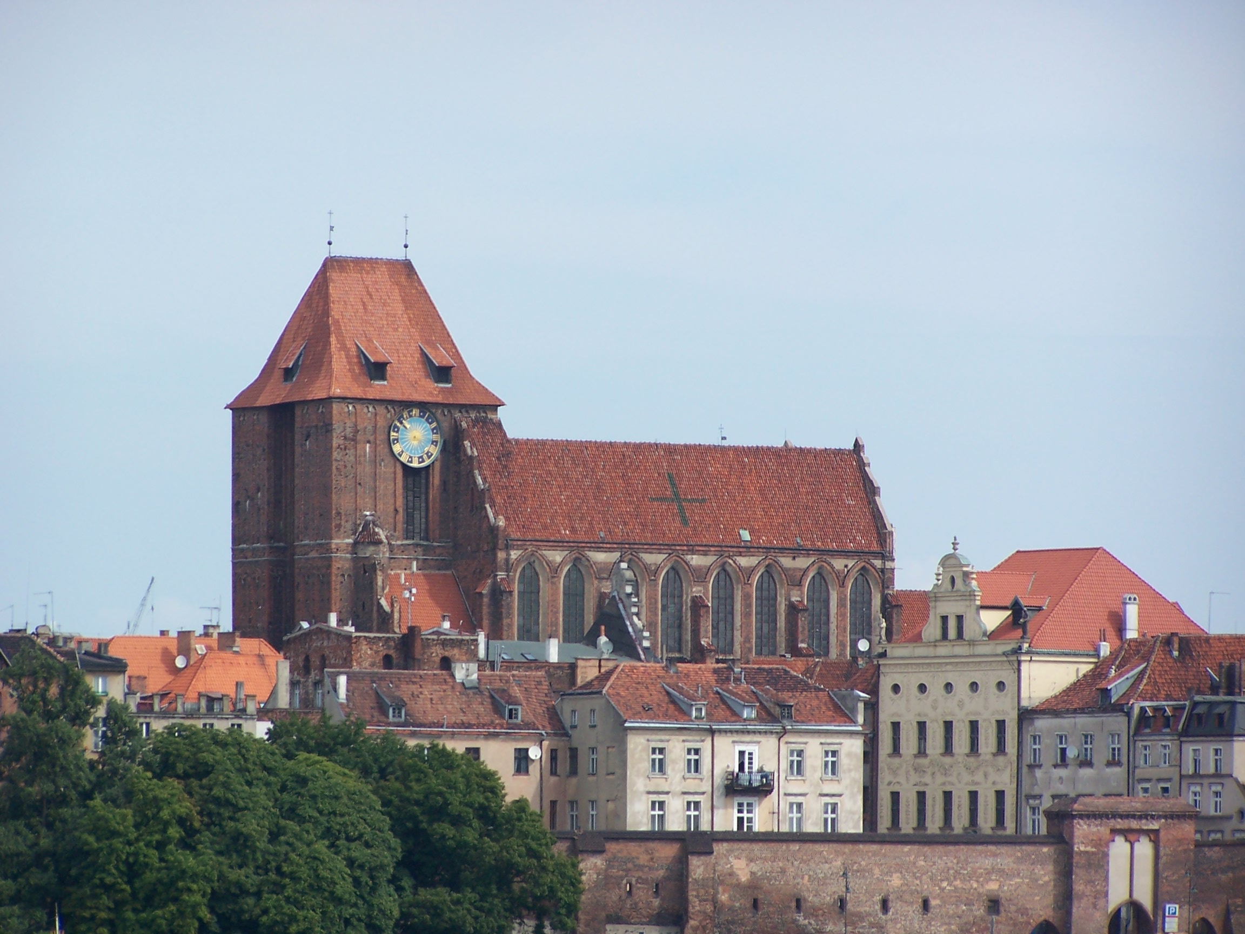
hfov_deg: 8.3
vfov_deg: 6.2
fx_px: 8560
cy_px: 467
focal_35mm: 238
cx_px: 622
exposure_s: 1/750
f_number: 3.2
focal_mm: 39.5
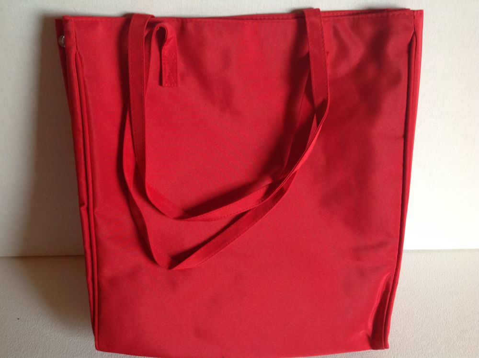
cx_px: 240
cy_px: 179
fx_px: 484
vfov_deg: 40.6
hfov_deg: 52.7
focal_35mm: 35
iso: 125
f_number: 2.4
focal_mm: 4.28
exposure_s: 1/15
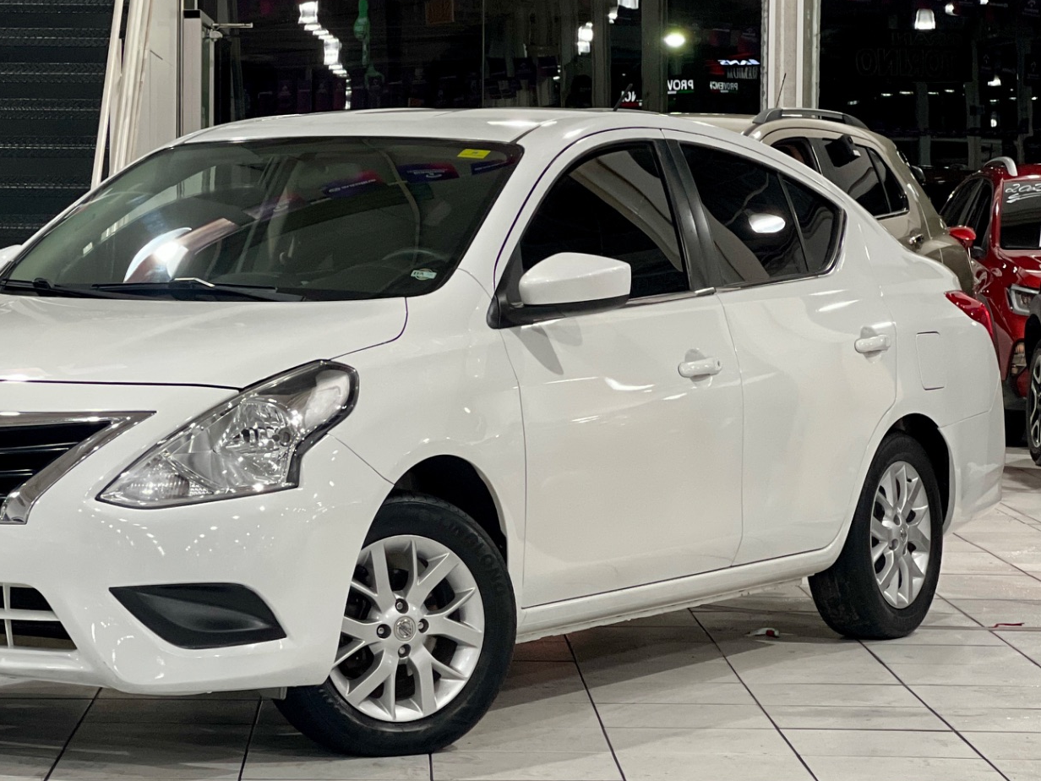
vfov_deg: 12.3
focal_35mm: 120
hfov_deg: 16.4
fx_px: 3609
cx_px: 328
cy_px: 369
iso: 250
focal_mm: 9
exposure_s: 1/40
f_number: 2.8
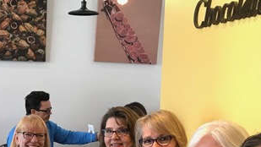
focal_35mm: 79
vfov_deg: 14.9
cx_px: 57
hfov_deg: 26.4
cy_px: 166
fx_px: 547
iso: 40
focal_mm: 3.99
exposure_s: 1/24
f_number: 1.8
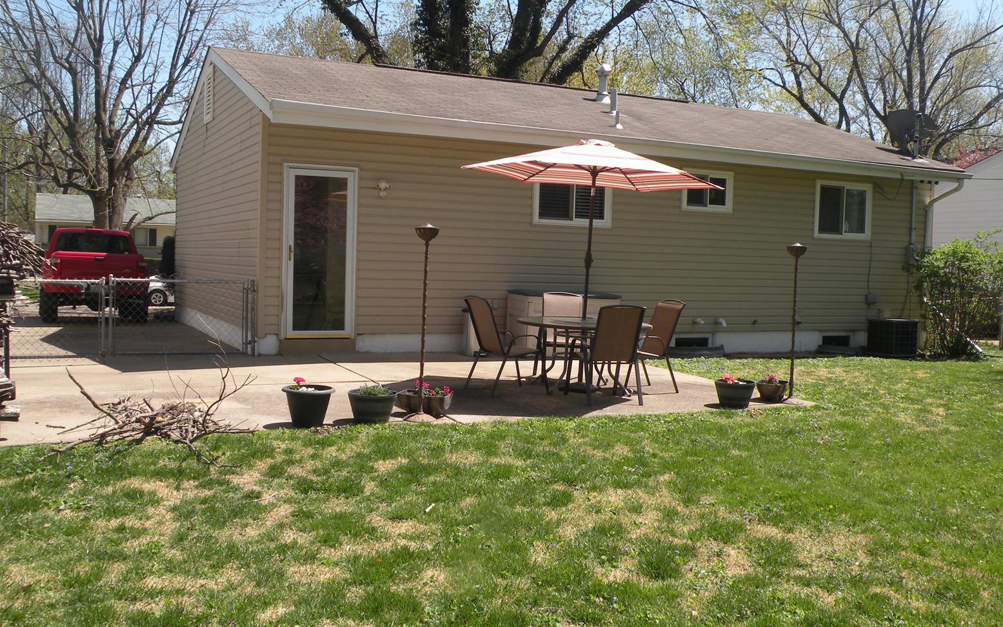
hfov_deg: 54.0
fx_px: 984
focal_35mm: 36
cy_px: 310
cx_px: 515
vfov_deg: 35.3
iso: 64
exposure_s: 1/210
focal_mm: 5.8
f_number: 5.6
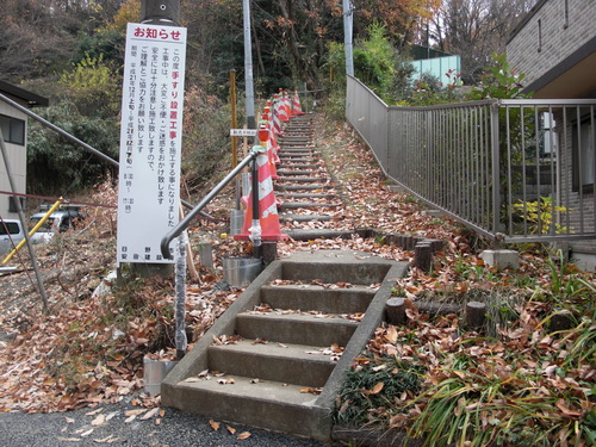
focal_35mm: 36
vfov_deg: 39.7
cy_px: 224
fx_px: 620
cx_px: 298
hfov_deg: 51.4
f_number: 2.8
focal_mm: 6.3
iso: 50
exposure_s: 1/80
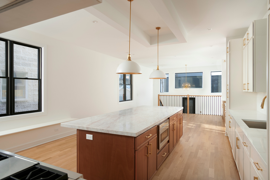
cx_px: 135
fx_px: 165
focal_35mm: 22
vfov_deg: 57.1
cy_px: 90
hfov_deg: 78.6
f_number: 8
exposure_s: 1/5
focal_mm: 22
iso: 200
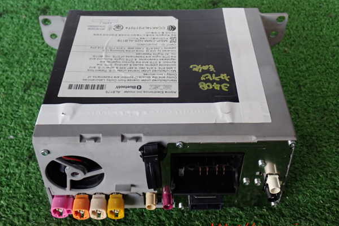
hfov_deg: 42.7
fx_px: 433
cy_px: 108
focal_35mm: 46
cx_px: 169
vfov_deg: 29.2
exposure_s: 1/40
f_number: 2.9
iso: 250
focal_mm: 7.84
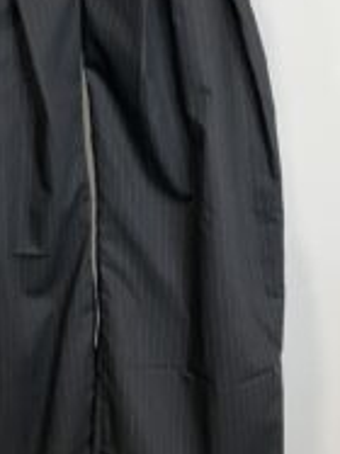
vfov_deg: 31.9
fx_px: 787
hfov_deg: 24.1
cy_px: 143
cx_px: 85
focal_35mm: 60
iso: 160
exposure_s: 1/50
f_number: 1.8
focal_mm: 3.99
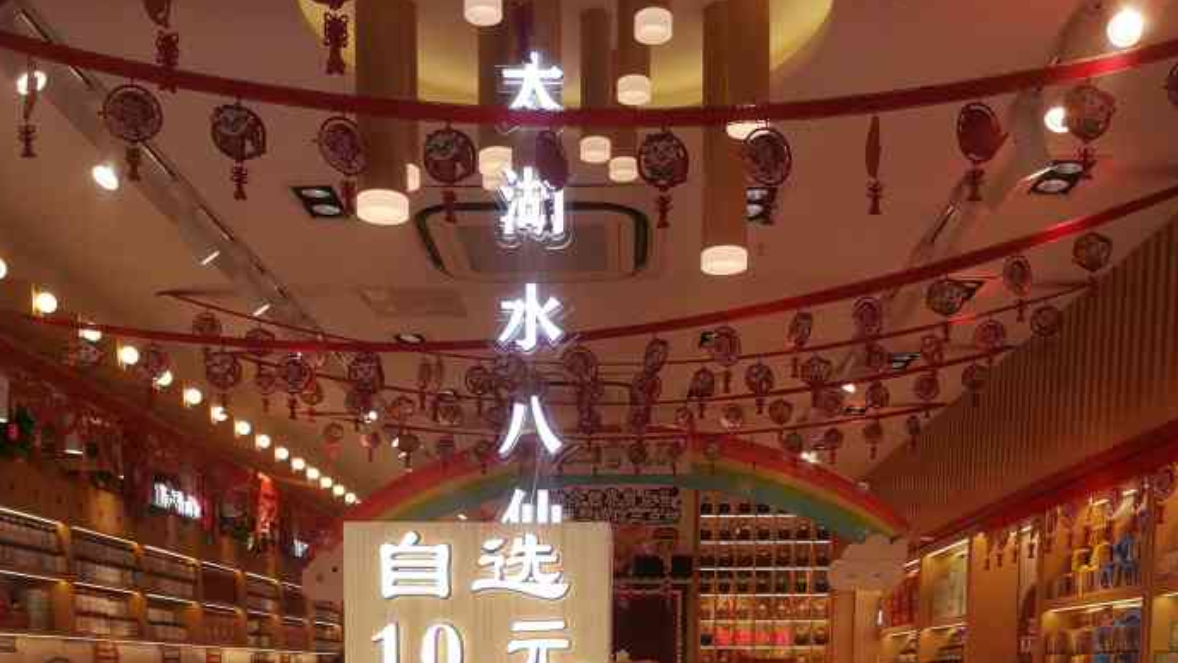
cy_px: 796
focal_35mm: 40
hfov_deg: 50.5
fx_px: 1250
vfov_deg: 26.4
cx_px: 587
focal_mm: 3.95
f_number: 1.8
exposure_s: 1/625
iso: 50
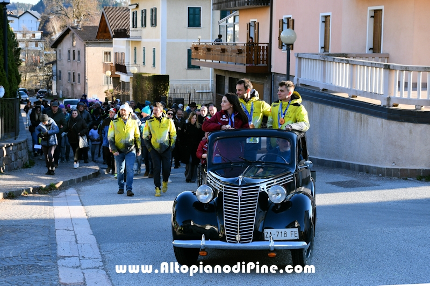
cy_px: 143
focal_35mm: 51
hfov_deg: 38.9
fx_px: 609
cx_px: 215
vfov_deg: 26.5
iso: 200
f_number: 5.6
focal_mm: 34
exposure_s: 1/250
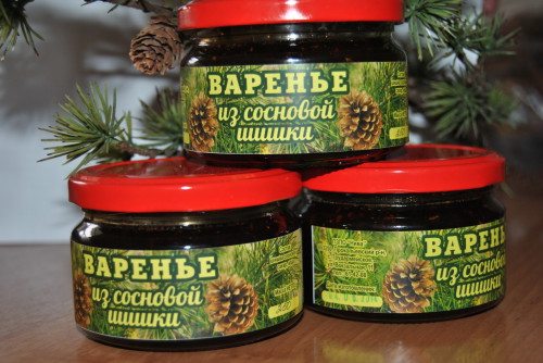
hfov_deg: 29.8
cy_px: 182
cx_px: 272
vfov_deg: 20.2
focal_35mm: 68
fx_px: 1019
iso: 200
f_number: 5.3
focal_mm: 45
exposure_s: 1/60
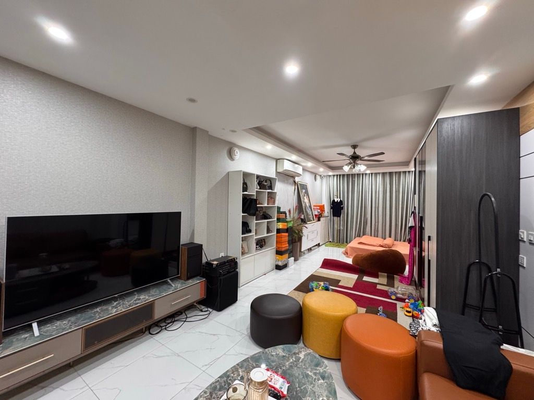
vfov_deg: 85.7
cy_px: 200
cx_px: 267
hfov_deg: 102.1
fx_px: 216
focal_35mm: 14
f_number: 2.2
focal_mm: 2.22
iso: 250
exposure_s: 1/50
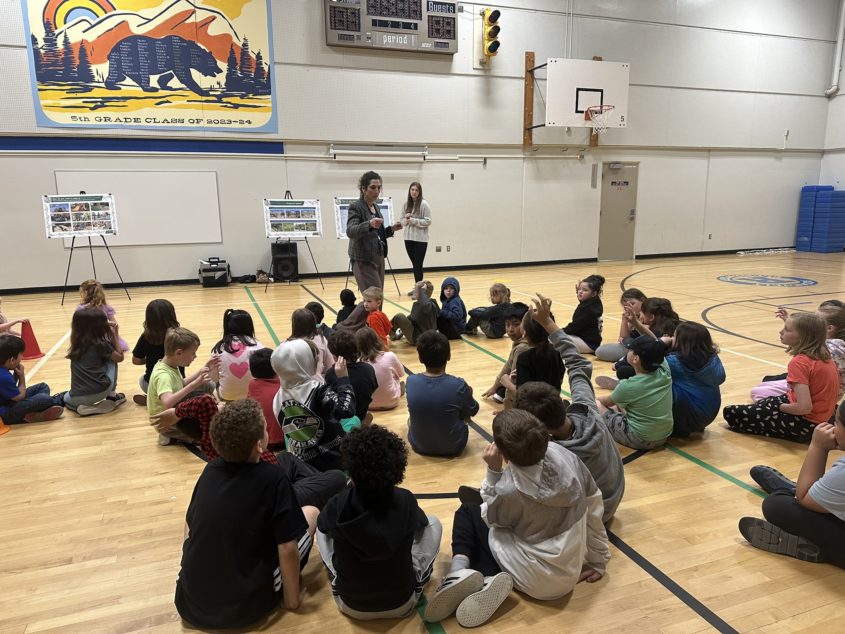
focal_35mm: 24
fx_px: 586
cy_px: 317
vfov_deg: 56.8
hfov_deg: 71.6
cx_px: 422
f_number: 1.78
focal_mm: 6.86
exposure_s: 1/77
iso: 250
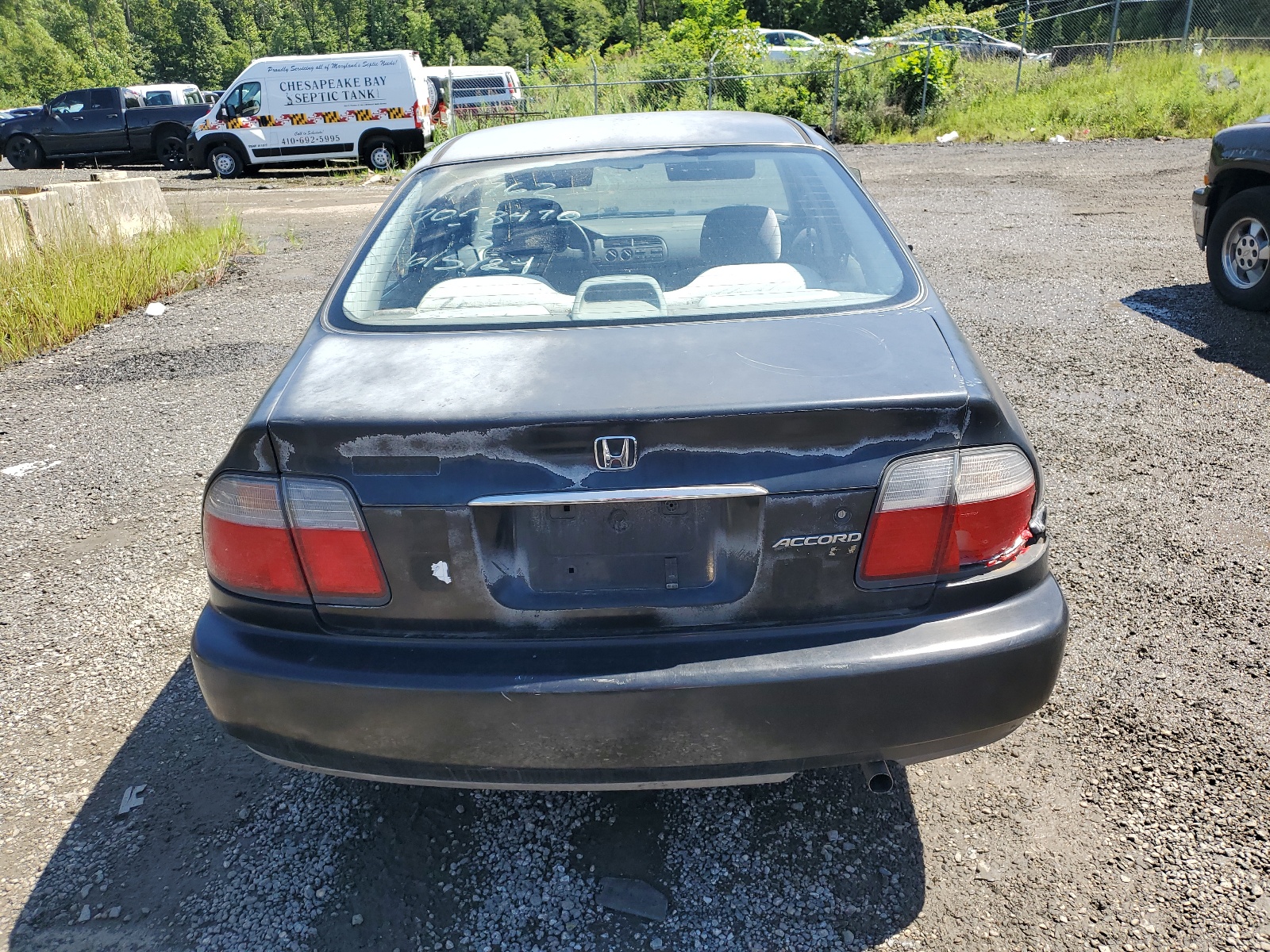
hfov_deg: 67.3
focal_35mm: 26
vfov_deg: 53.1
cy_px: 476
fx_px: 954
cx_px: 635
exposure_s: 1/1250
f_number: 1.5
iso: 50
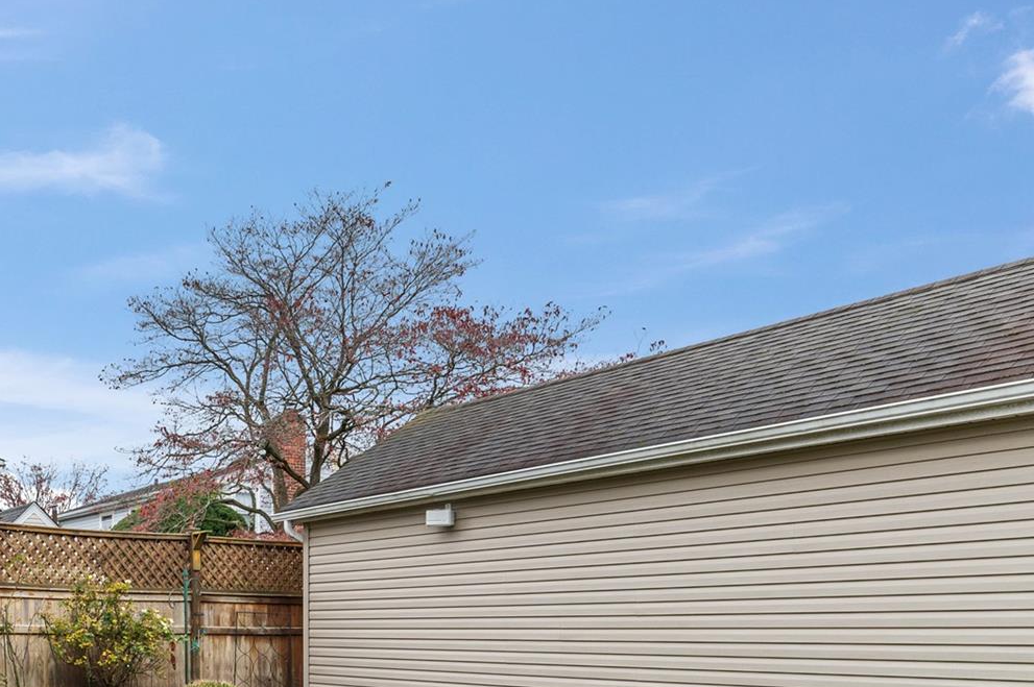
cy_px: 689
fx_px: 890
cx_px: 82
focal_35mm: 31
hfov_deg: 52.2
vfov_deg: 37.7
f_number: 8
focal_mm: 15
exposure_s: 1/30
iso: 500
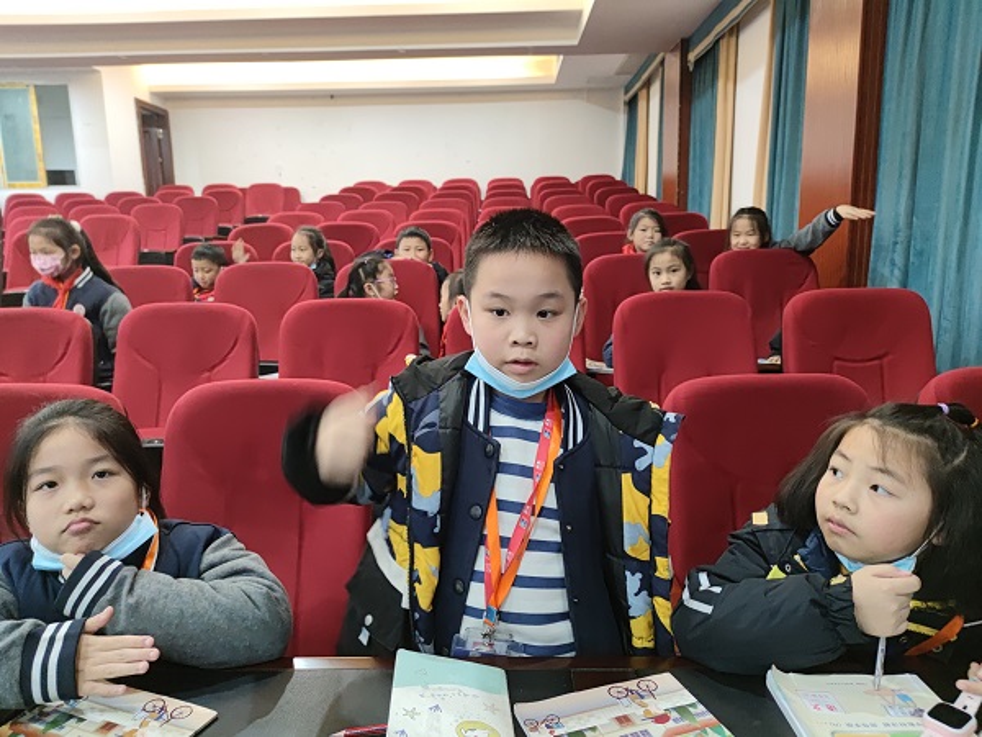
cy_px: 368
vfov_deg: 56.8
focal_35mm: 24
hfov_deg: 71.6
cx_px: 491
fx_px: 681
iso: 784
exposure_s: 1/50
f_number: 1.69
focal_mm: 6.72
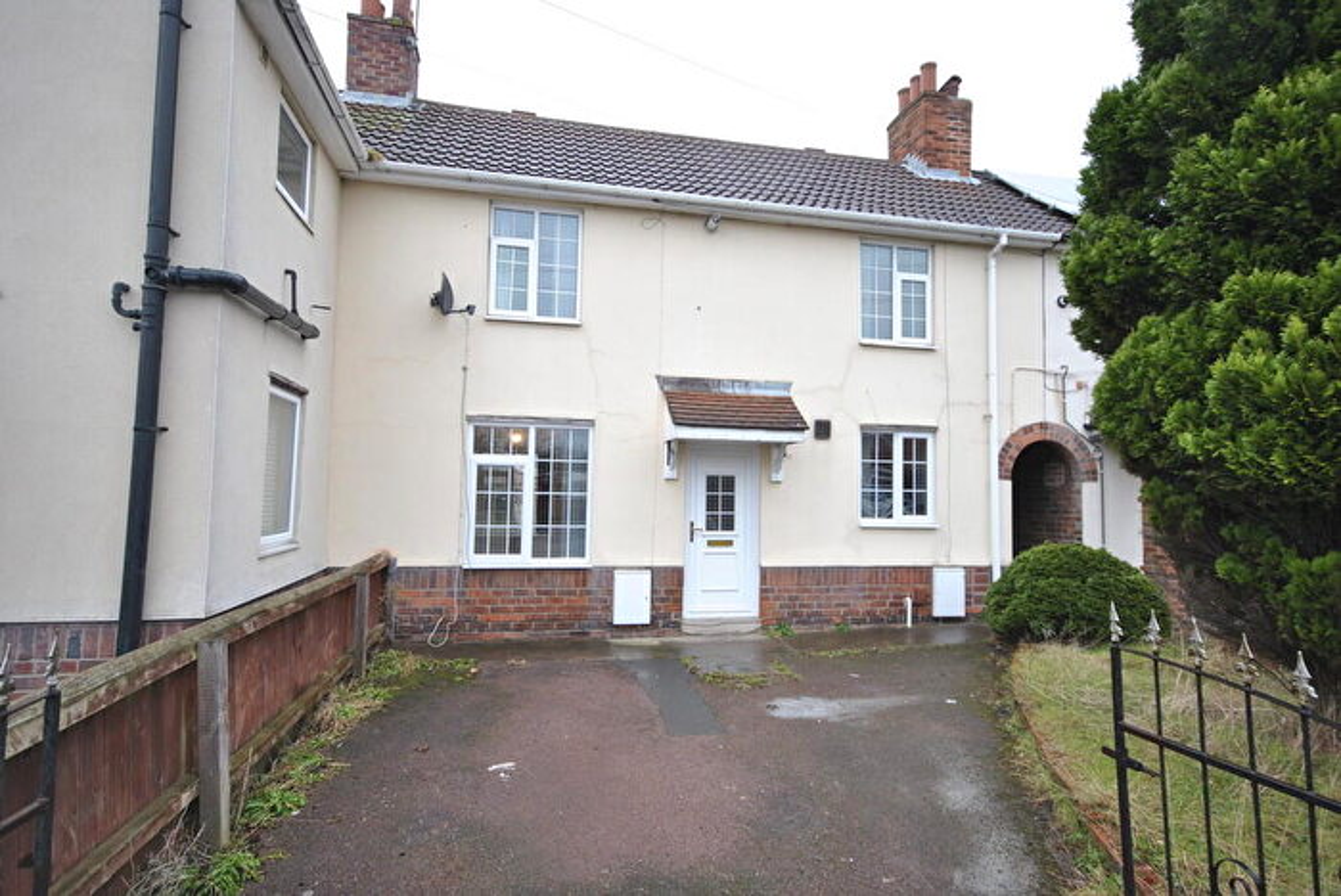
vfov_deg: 63.3
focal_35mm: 20
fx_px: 727
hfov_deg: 85.4
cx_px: 670
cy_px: 448
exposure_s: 1/30
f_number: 4.5
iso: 200
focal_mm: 13
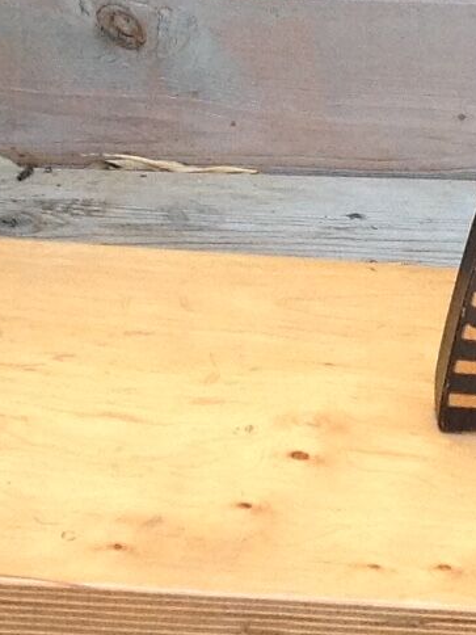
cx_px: 168
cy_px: 100
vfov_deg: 10.5
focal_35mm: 187
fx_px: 3429
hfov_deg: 7.9
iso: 50
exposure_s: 1/222
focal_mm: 4.28
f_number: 2.4
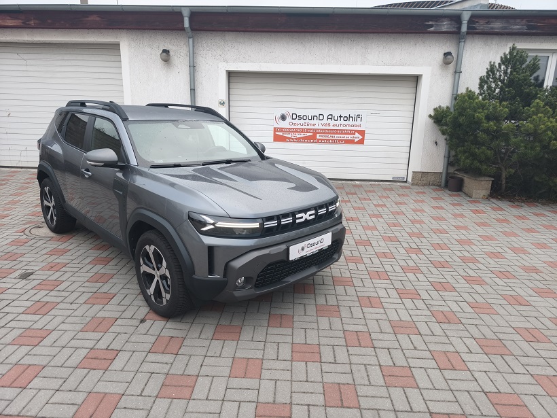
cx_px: 278
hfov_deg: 73.9
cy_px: 209
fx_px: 370
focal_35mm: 23
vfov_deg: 58.9
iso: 50
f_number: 1.6
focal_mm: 6.57
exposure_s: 1/100
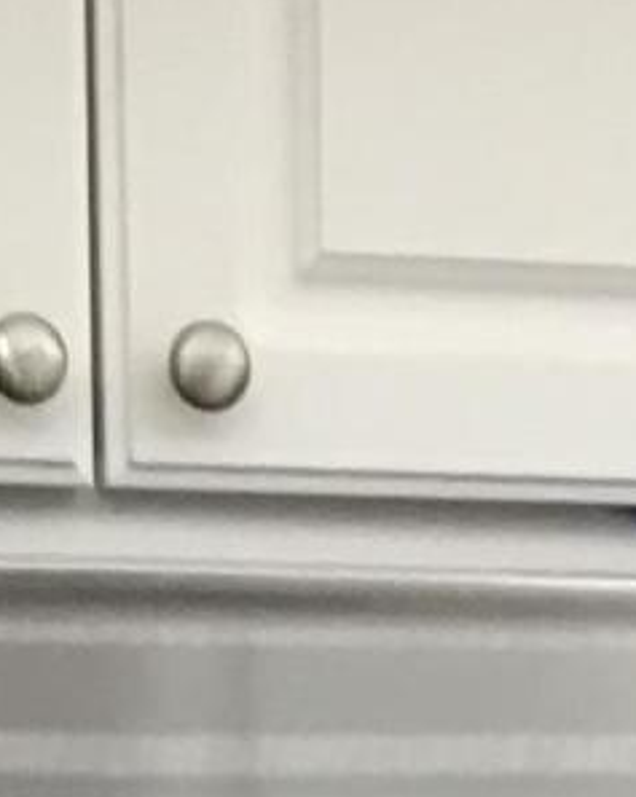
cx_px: 496
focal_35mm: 204
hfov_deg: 7.6
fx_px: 4807
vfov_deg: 8.1
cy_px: 2372
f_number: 2.4
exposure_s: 1/30
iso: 80
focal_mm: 3.3
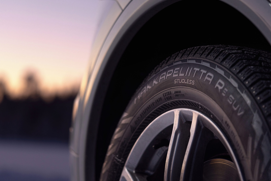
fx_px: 828
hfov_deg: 18.6
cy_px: 85
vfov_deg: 12.5
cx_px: 137
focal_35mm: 110
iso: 1600
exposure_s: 1/200
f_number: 2.8
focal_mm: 90
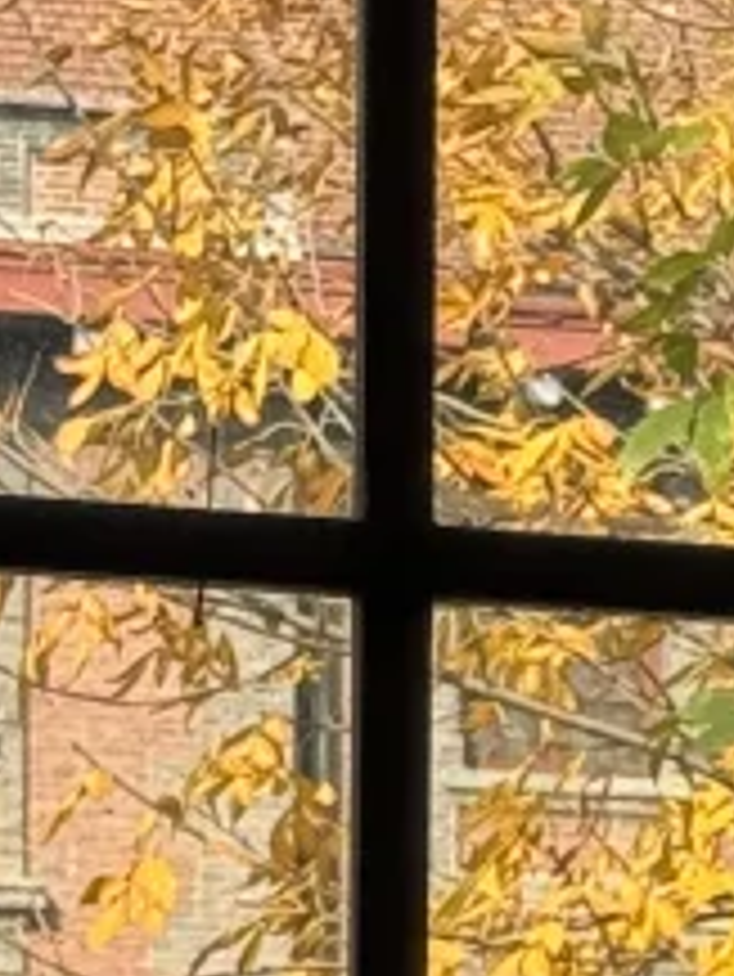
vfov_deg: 6.1
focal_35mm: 319
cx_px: 1504
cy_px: 1453
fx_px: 9010
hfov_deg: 4.6
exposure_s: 1/2252
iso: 64
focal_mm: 6.86
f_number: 1.78
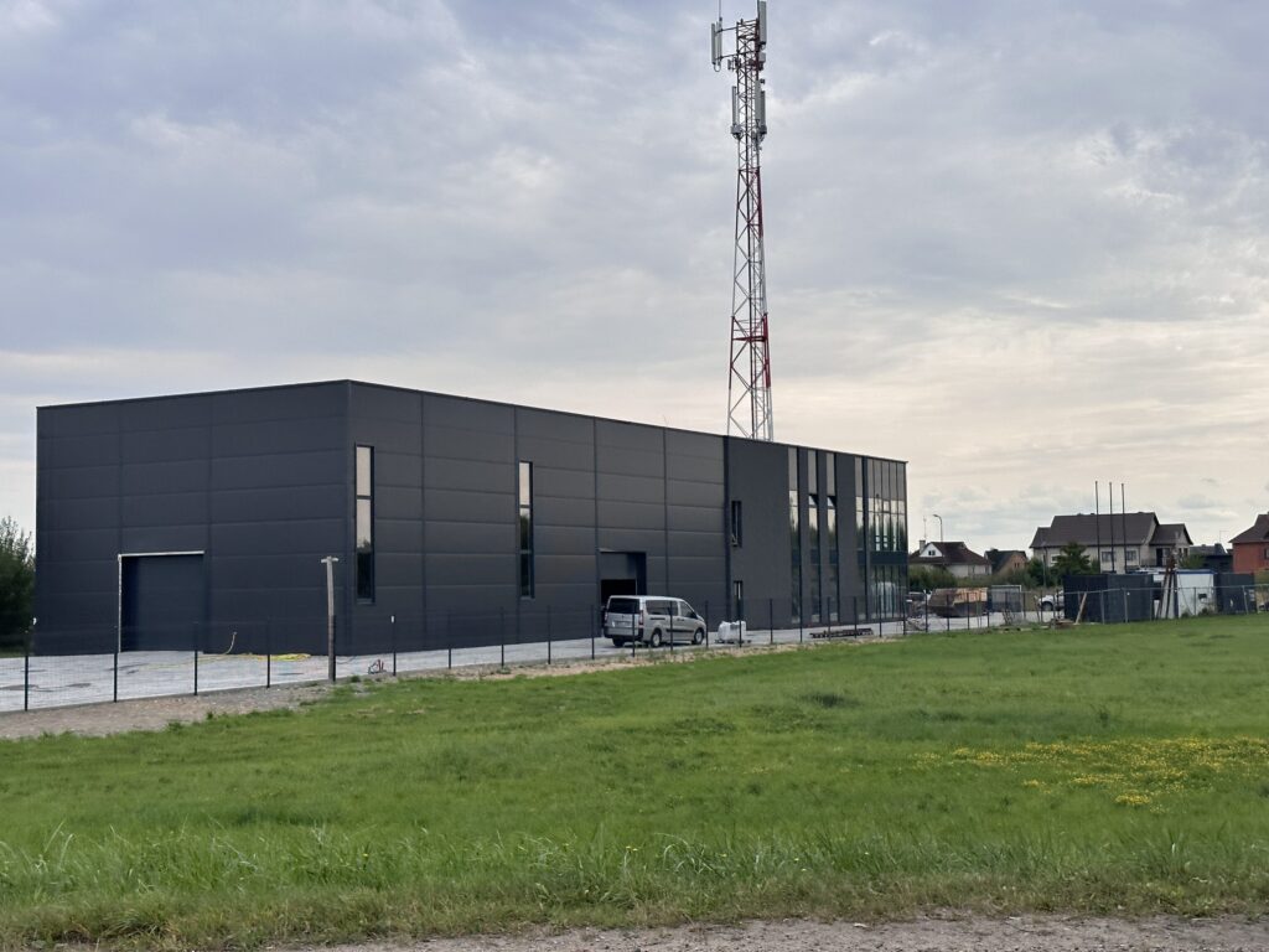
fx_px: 1760
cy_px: 476
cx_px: 634
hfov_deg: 39.7
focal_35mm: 48
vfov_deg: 30.3
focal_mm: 6.86
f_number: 1.78
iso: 64
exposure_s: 1/3731
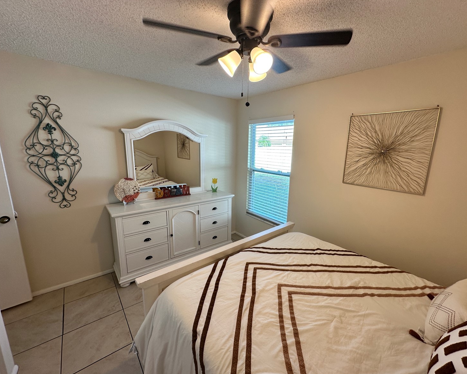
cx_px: 252
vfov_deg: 84.0
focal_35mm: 15
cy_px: 189
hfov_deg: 96.6
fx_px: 207
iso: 80
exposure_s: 1/120
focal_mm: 2.22
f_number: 2.2
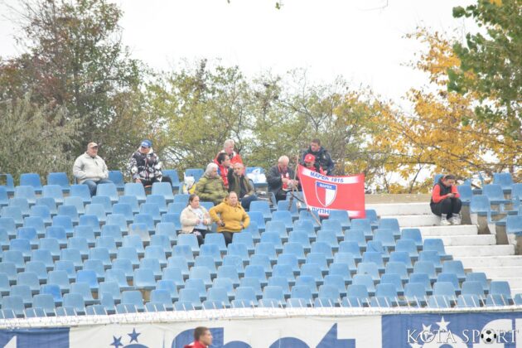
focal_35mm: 450
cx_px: 261
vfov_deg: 3.1
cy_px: 174
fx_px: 6524
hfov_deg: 4.6
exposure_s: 1/800
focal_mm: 300
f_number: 5.6
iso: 1600
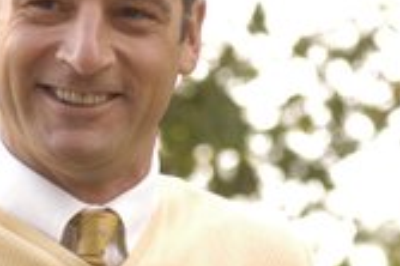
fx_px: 7326
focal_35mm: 660
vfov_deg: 2.1
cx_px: -137
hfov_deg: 3.1
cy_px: 273
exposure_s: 1/250
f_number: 5.6
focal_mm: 92
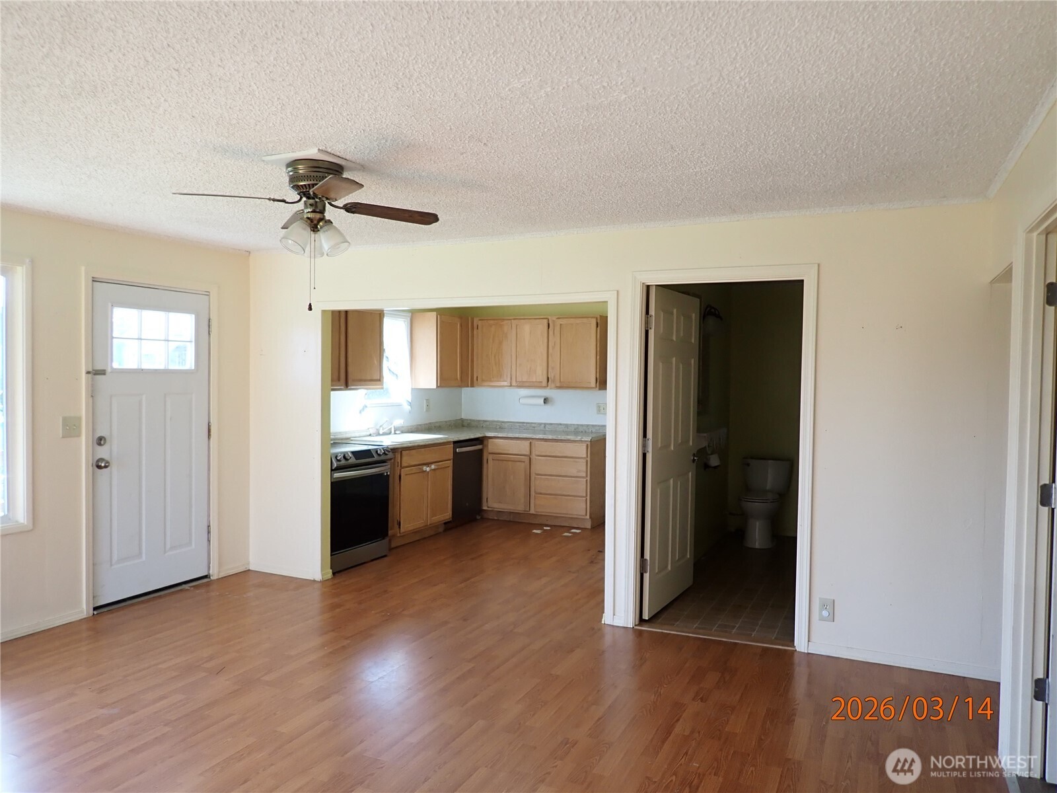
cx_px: 528
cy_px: 396
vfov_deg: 54.9
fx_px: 763
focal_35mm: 25
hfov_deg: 69.4
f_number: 2
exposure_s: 1/125
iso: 125
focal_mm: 4.5
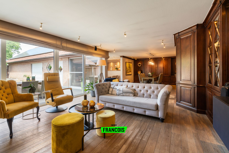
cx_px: 114
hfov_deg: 96.7
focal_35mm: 16
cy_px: 76
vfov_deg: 73.8
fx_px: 102
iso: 250
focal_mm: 16
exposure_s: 1/25
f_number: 11
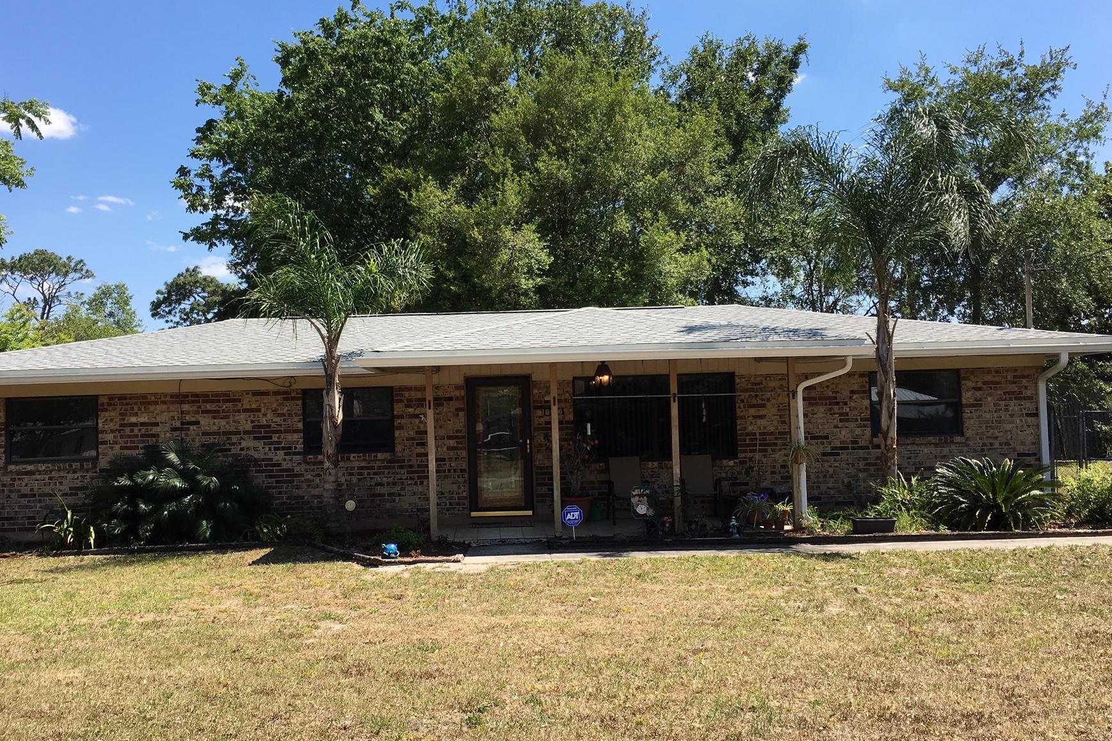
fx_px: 1081
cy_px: 389
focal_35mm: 35
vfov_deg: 37.8
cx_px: 502
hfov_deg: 54.3
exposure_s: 1/999
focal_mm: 4.15
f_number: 2.2
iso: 25
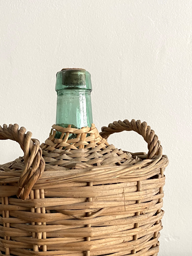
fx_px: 333
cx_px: 80
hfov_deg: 32.1
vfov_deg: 40.7
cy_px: 196
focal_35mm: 45
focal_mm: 4.25
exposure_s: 1/60
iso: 160
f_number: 1.8
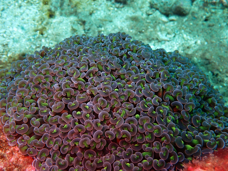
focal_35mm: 36
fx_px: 237
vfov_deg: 39.7
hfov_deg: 51.4
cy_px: 86
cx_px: 114
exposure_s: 1/125
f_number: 3.5
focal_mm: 6.37
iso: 200
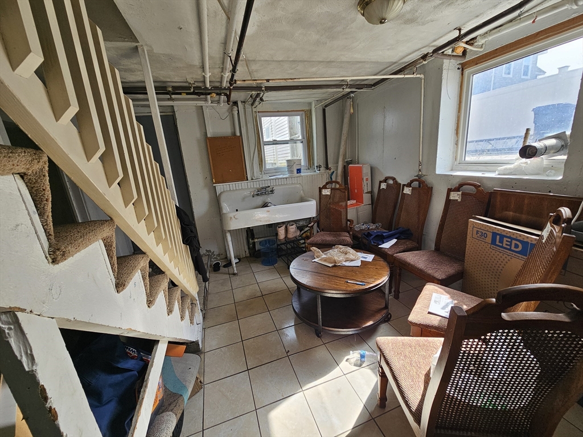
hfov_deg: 106.2
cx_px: 292
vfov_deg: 89.9
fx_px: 219
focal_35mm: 13
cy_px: 218
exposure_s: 1/168
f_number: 2.2
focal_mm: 2.2
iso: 50
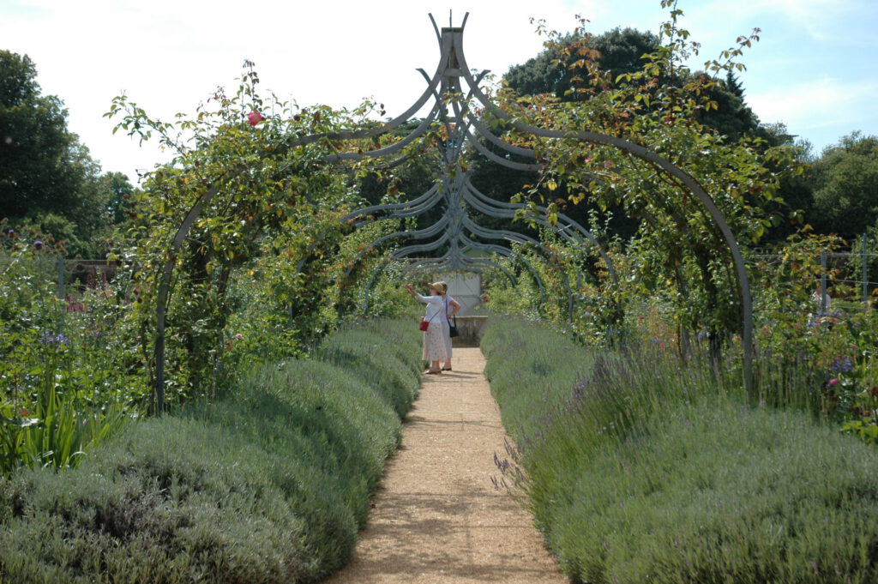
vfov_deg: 23.7
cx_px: 439
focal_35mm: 57
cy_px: 292
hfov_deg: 35.1
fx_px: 1389
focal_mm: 38
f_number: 4.5
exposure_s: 1/800
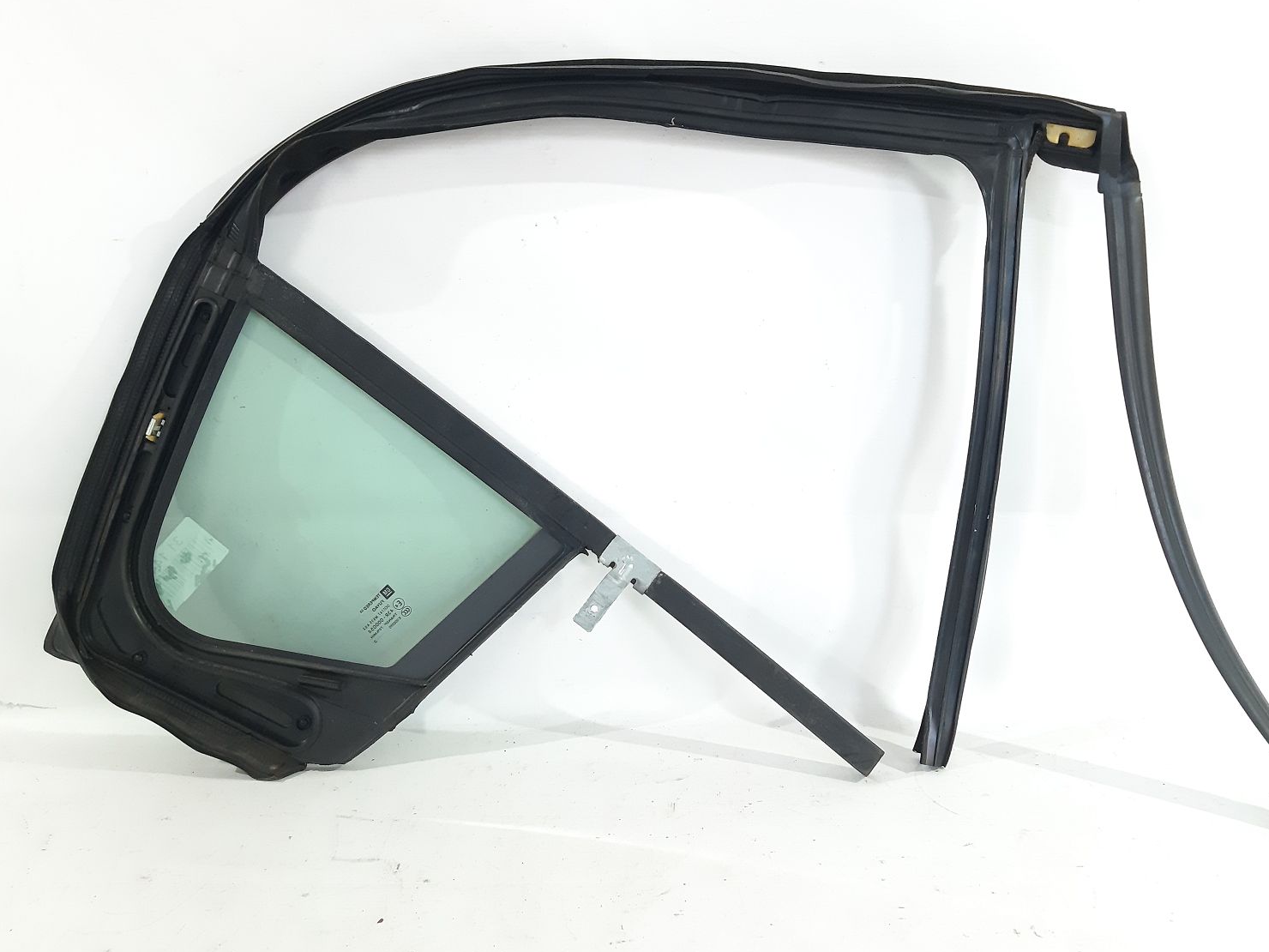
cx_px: 700
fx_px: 1136
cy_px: 432
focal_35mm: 31
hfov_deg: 58.2
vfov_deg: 45.4
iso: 250
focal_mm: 3.93
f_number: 1.7
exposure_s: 1/50
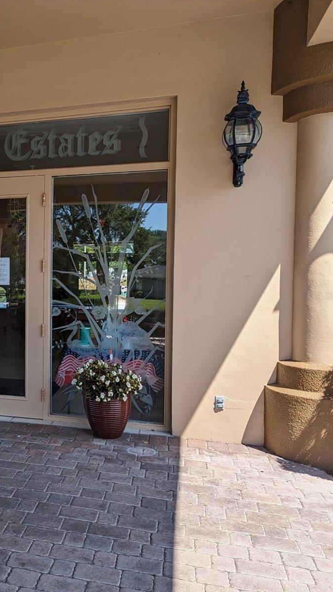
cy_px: 296
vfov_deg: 56.6
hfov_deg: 30.6
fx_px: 549
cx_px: -22
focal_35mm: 35
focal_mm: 6.81
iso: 47
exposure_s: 1/1038
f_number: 1.85
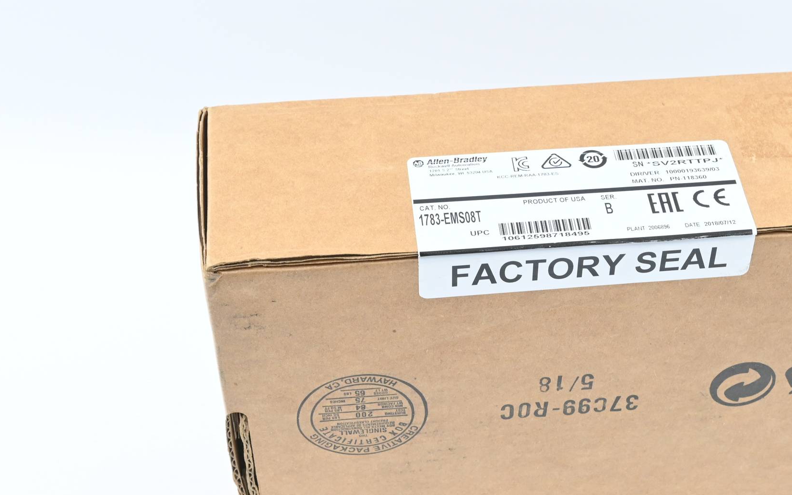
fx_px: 1403
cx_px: 493
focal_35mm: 65
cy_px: 329
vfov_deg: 19.9
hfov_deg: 31.4
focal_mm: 32.5
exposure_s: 1/50
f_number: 10
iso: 1250
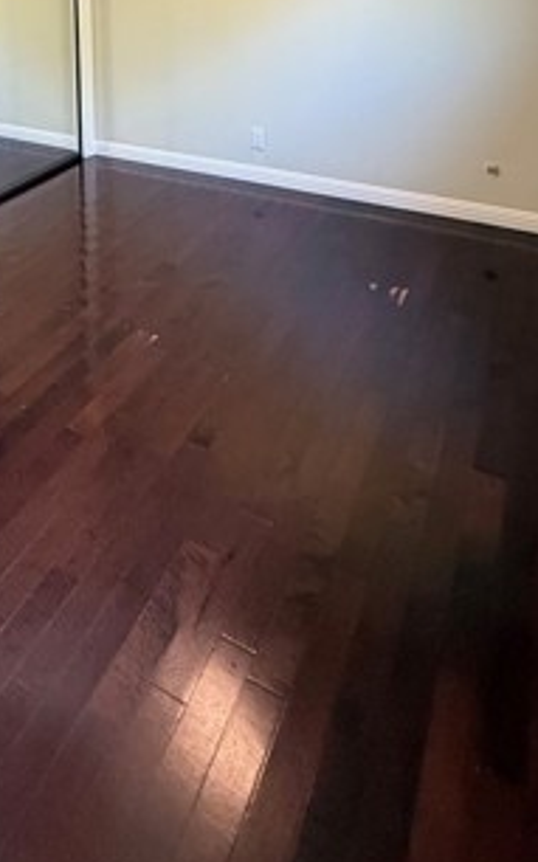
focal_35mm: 31
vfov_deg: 49.8
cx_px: 115
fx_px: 728
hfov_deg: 39.1
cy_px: 0
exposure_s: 1/60
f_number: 2.2
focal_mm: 2.22
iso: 320
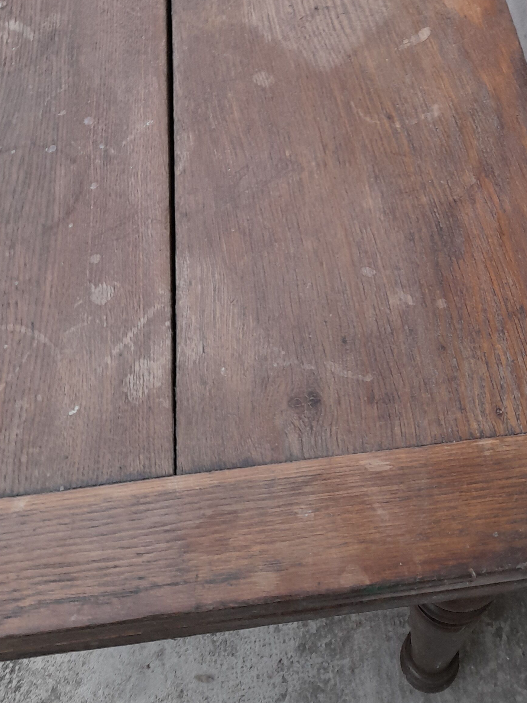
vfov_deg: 42.1
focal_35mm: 43
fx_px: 873
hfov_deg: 33.1
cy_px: 151
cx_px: 382
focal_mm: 4.6
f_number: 2
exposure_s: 1/50
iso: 125
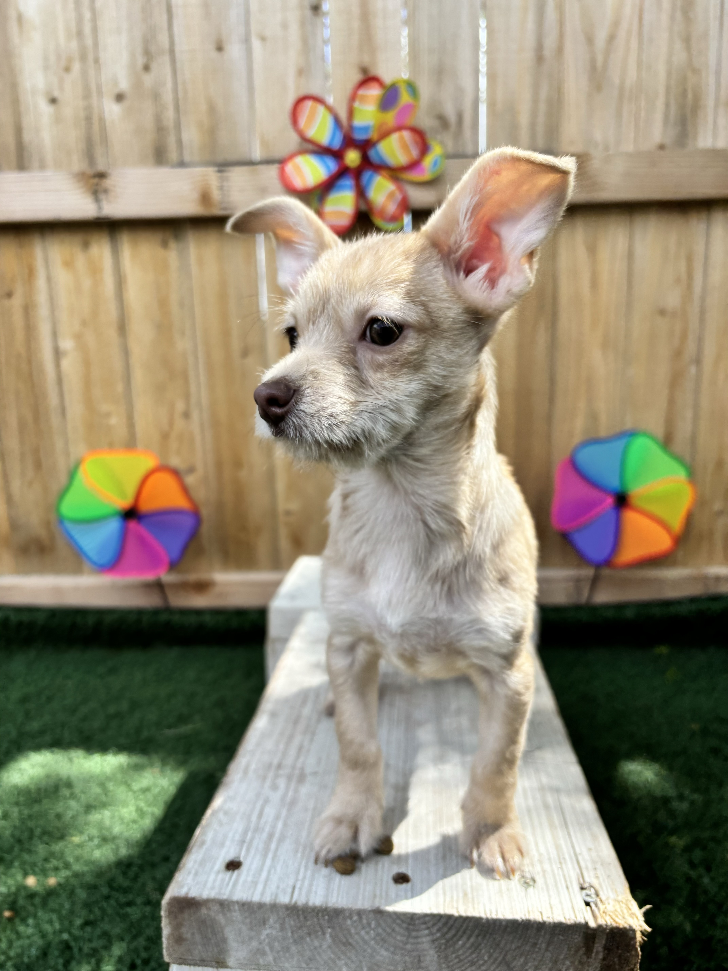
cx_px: 364
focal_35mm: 26
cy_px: 486
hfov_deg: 53.1
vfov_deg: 67.3
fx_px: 729
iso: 50
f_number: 1.6
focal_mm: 5.96
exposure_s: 1/615
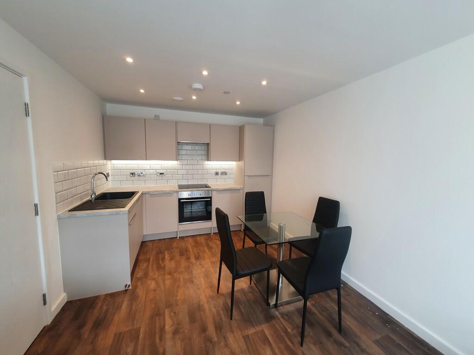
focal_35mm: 13
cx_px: 237
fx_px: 178
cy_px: 178
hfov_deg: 106.2
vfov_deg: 89.9
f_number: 2.2
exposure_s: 1/50
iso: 100
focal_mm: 1.8
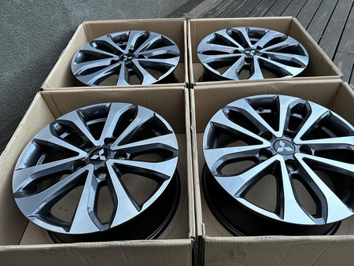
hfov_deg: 71.6
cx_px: 177
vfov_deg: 56.9
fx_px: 246
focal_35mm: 24
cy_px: 133
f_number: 1.78
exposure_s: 1/110
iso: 250
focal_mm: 6.86
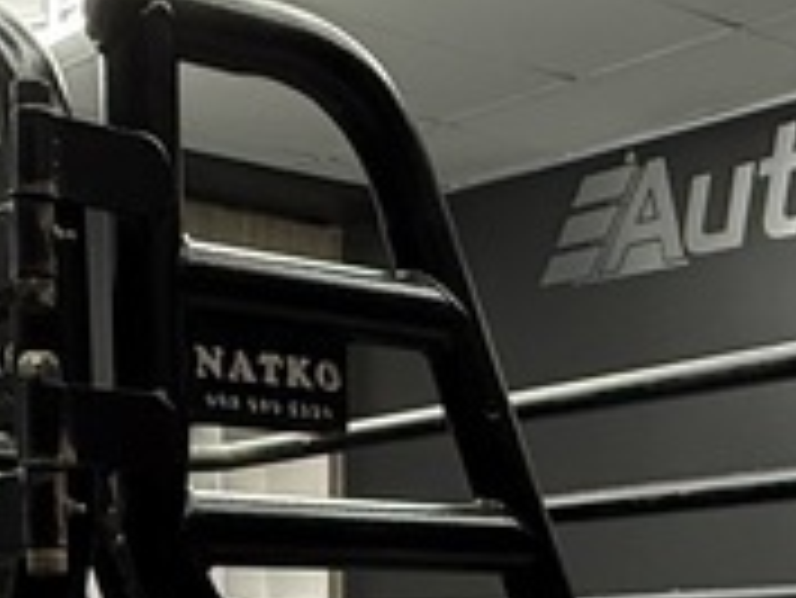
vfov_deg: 16.5
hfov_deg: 24.1
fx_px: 1864
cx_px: 391
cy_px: 908
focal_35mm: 81
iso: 250
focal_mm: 2.22
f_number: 2.2
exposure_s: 1/100
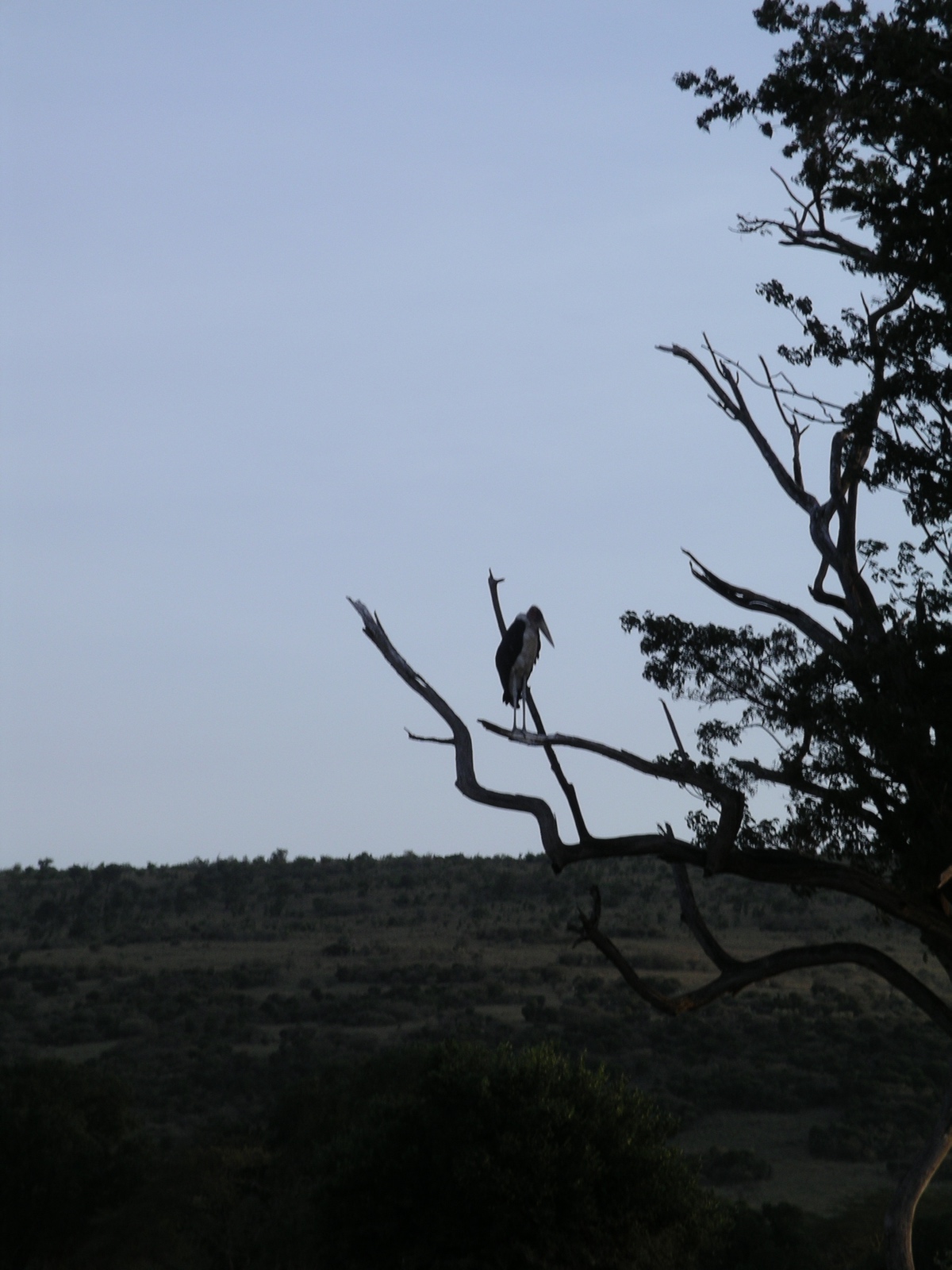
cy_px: 635
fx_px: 6857
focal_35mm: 187
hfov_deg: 7.9
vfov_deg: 10.6
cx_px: 476
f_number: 7.7
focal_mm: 39
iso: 64
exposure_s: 1/40
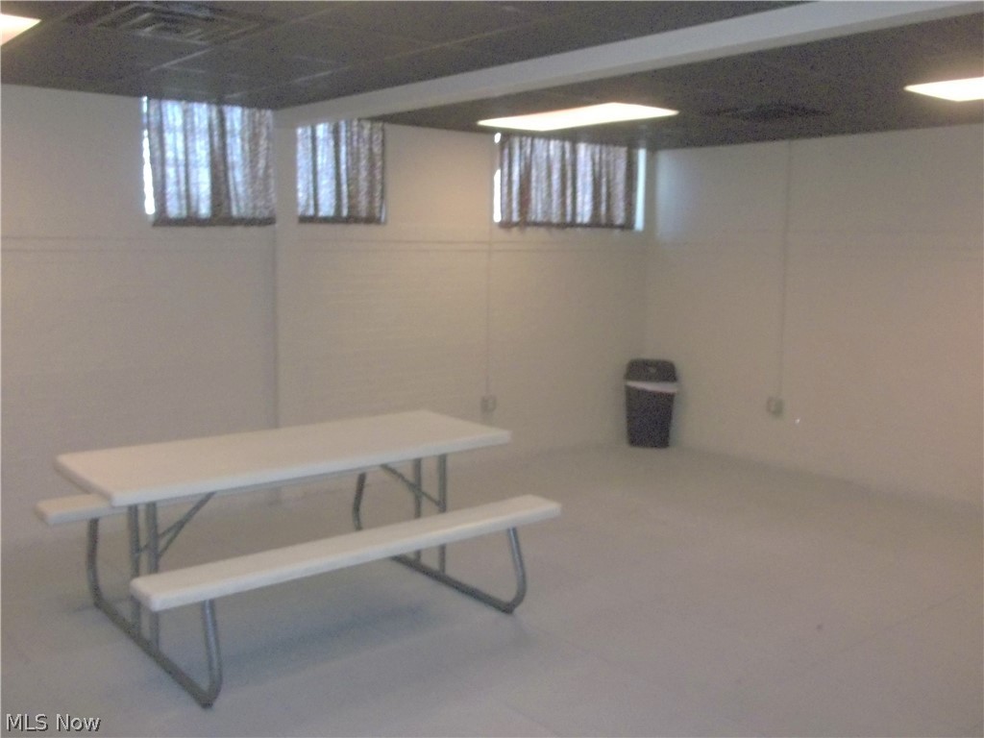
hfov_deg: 55.4
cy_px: 369
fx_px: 938
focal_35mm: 33
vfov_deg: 42.9
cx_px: 492
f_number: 3.3
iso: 400
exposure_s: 1/30
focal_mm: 5.9
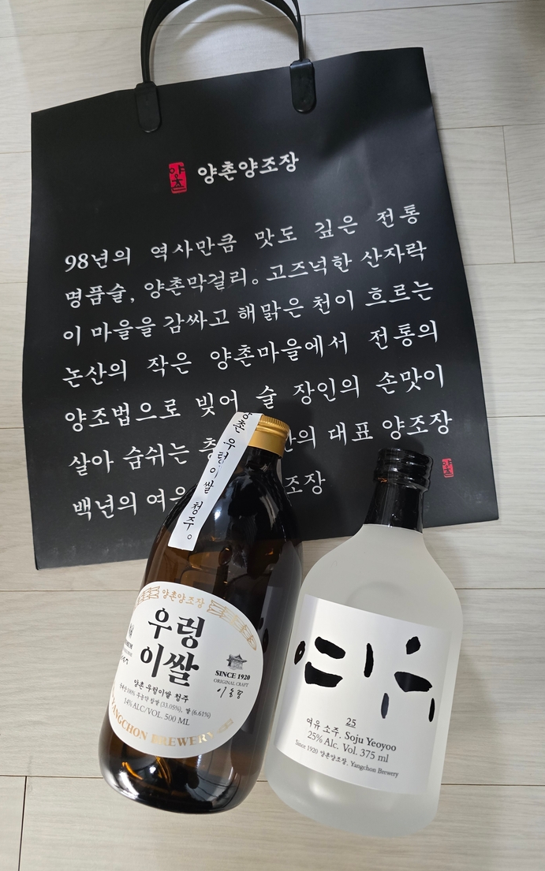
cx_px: 300
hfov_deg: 49.2
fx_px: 594
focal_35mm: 25
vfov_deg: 72.5
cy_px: 438
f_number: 1.7
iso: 1000
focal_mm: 6.3
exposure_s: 1/120
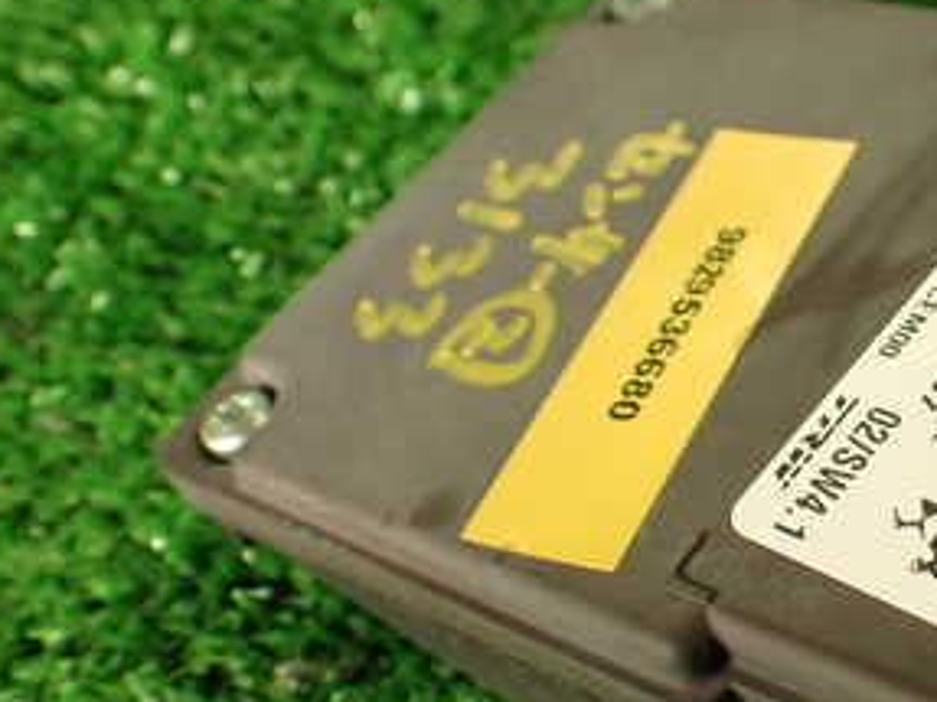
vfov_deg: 21.9
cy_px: 424
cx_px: 888
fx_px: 1813
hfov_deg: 27.6
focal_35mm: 67
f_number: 2.4
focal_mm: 5.79
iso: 200
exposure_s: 1/60
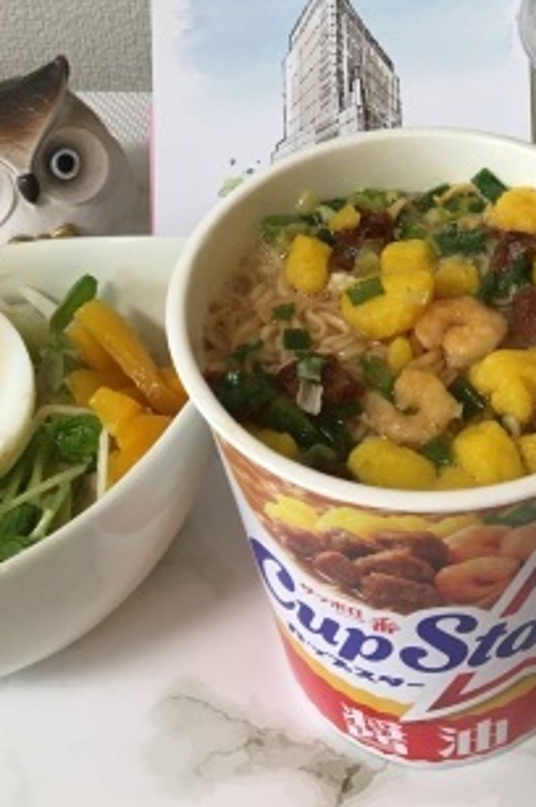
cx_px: 360
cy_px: 60
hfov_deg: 22.8
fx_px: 1321
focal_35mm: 59
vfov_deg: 32.1
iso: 100
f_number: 2.2
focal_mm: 4.15
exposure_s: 1/30
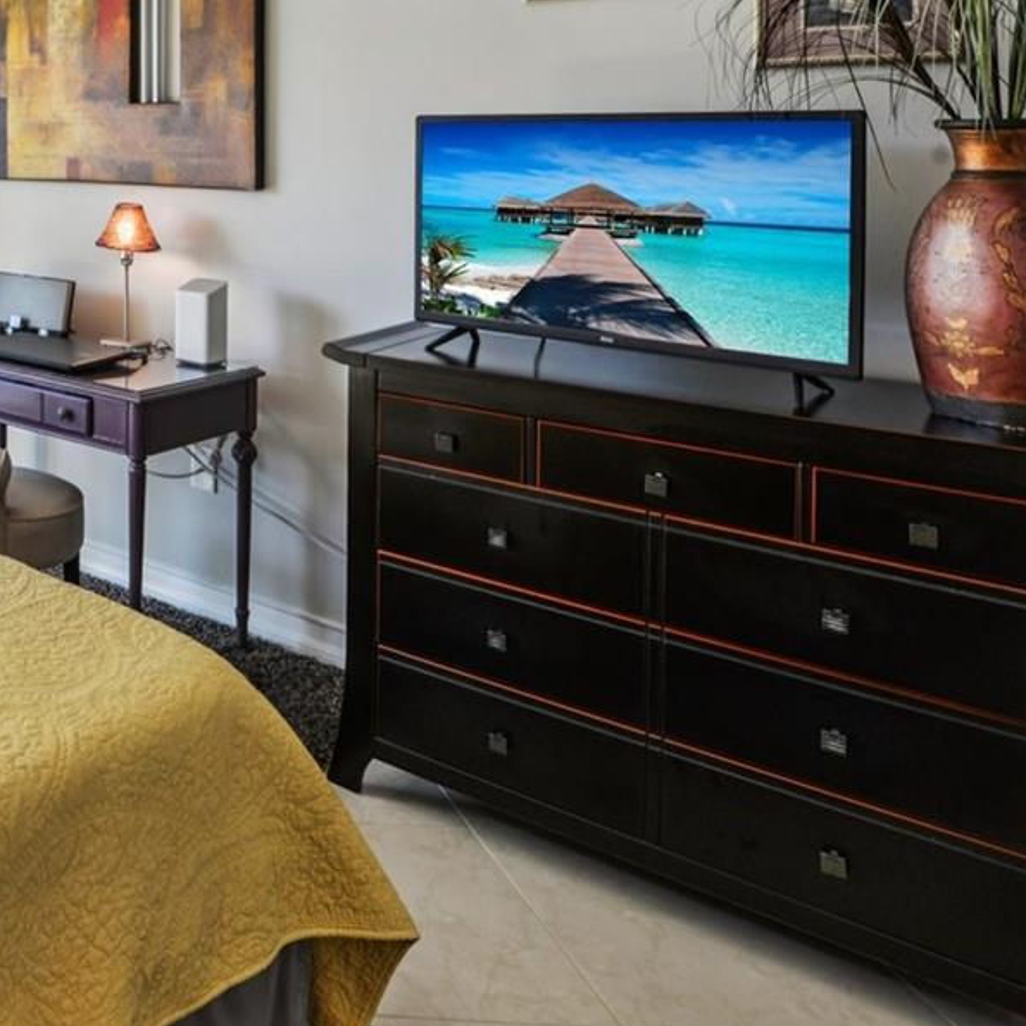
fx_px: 1073
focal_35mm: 32
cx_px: -183
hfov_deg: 38.7
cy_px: 174
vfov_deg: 47.7
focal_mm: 14
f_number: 9
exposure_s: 1/80
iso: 200
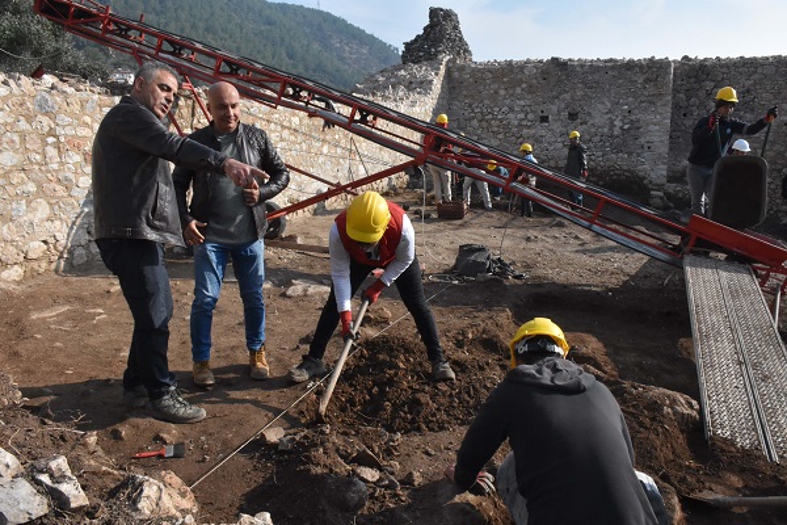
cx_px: 394
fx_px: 590
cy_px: 262
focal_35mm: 27
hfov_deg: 67.4
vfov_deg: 47.9
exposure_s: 1/1250
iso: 3200
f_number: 18
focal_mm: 18
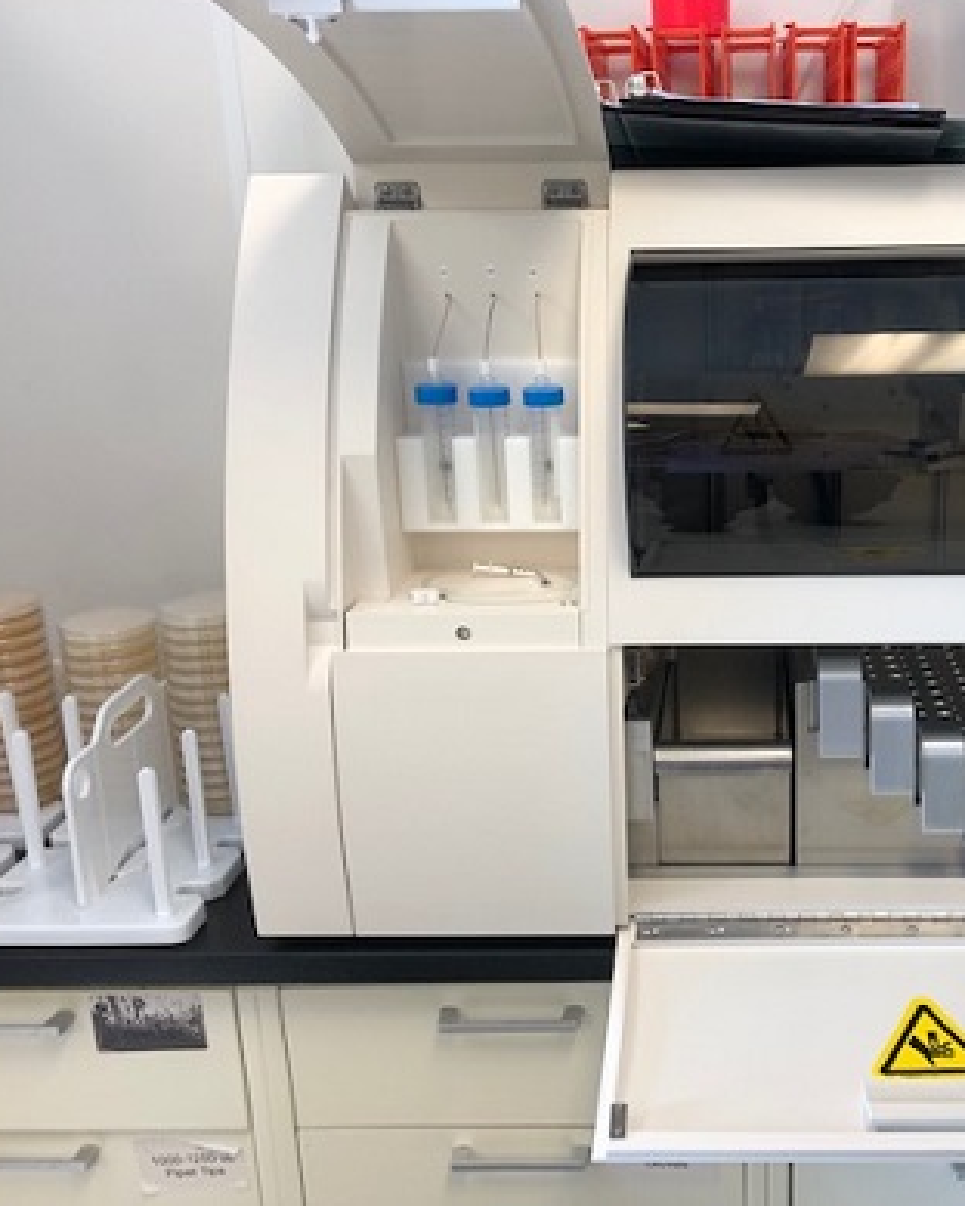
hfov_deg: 39.1
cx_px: 724
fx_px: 1321
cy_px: 597
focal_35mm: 37
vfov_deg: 49.1
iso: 25
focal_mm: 3.99
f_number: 1.8
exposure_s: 1/40
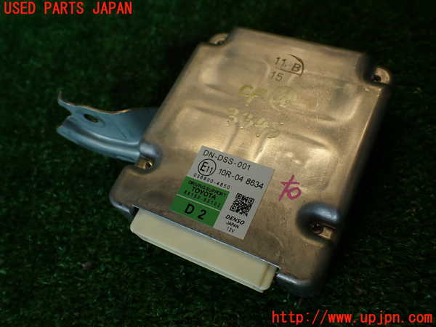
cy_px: 164
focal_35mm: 32
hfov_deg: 56.8
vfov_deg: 44.2
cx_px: 218
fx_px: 403
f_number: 2.4
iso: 100
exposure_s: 1/100
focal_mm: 5.79
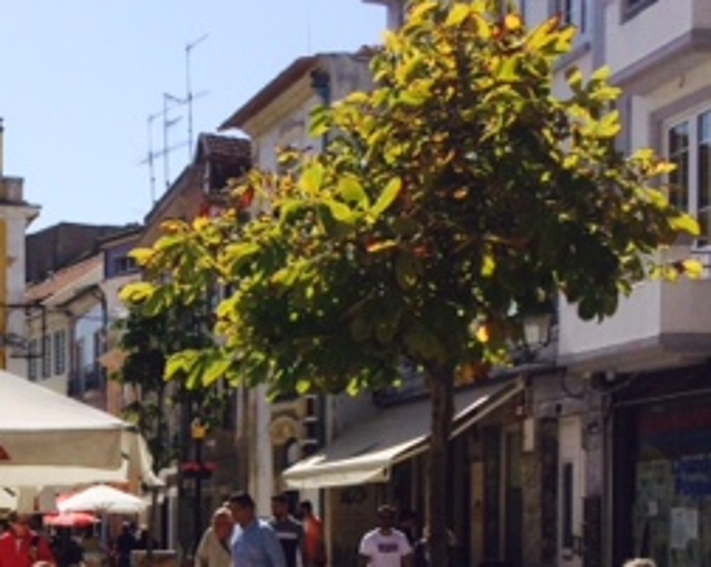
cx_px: -28
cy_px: 539
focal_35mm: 72
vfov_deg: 20.7
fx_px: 1513
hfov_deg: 25.0
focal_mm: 4.15
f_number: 2.2
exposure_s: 1/3731
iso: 32
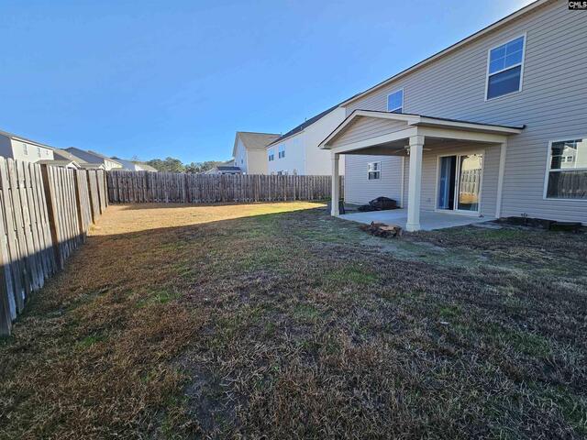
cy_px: 220
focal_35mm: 13
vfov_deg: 89.9
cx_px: 294
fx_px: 220
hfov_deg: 106.2
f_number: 2.2
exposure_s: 1/801
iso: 64
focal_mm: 2.2
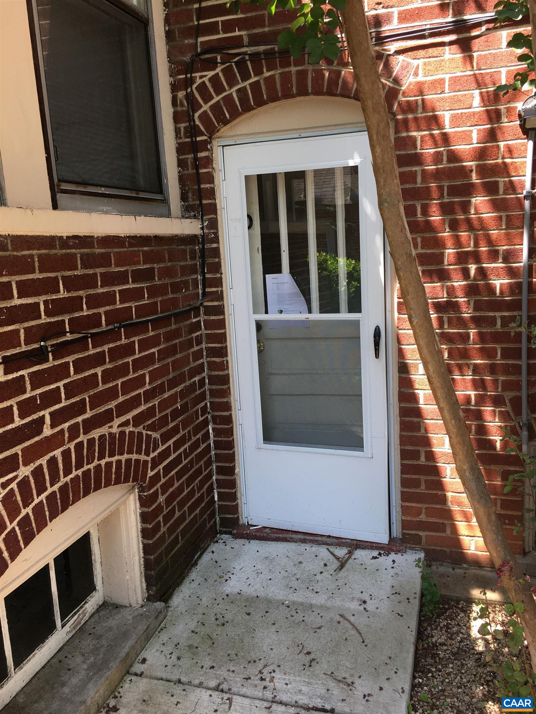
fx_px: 599
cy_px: 357
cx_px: 268
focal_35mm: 29
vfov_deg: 61.7
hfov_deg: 48.2
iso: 25
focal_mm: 4.15
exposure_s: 1/120
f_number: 2.2
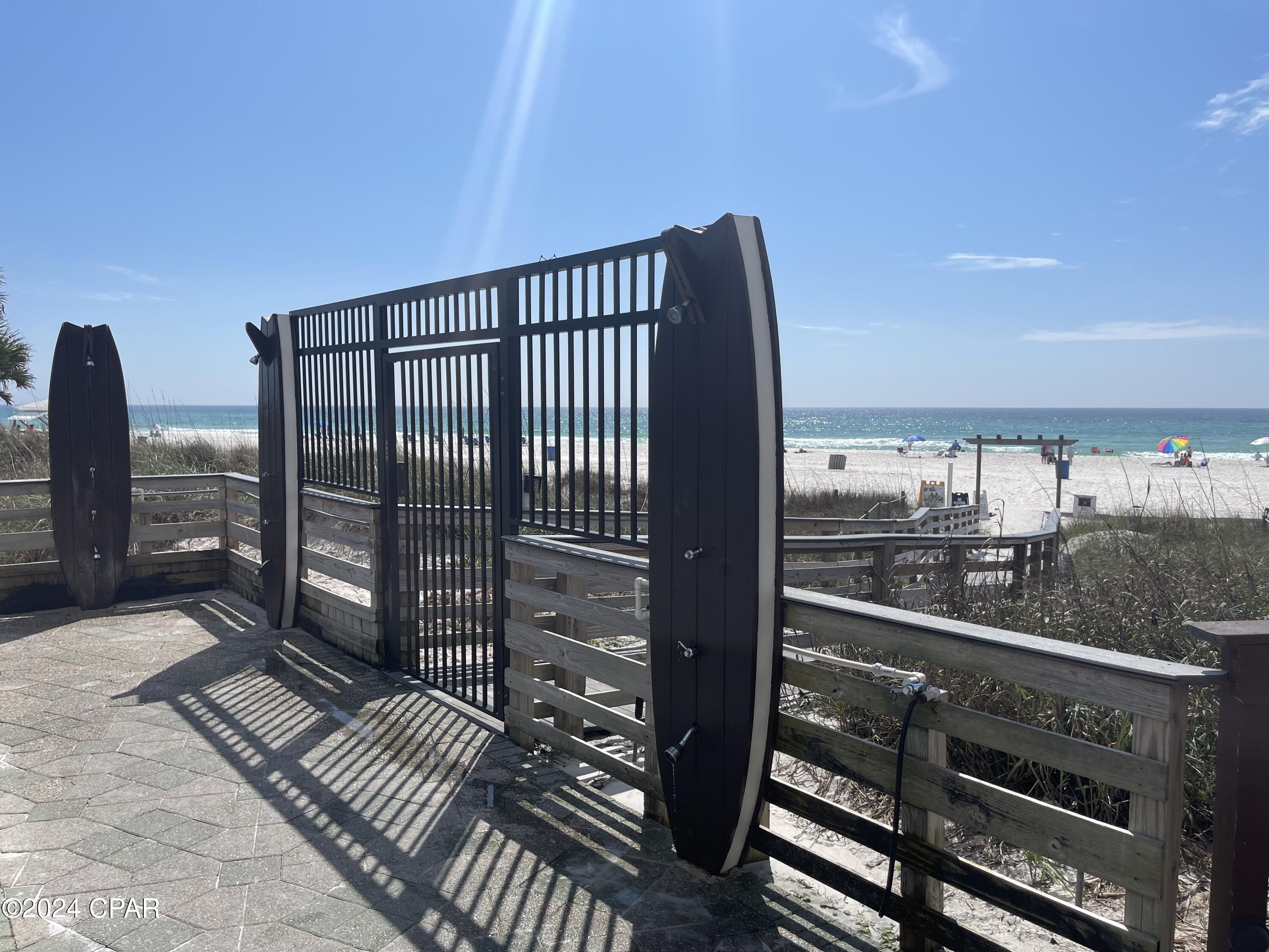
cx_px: 634
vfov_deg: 53.1
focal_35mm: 26
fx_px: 953
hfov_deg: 67.3
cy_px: 476
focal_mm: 5.1
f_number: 1.6
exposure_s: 1/7937
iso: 32
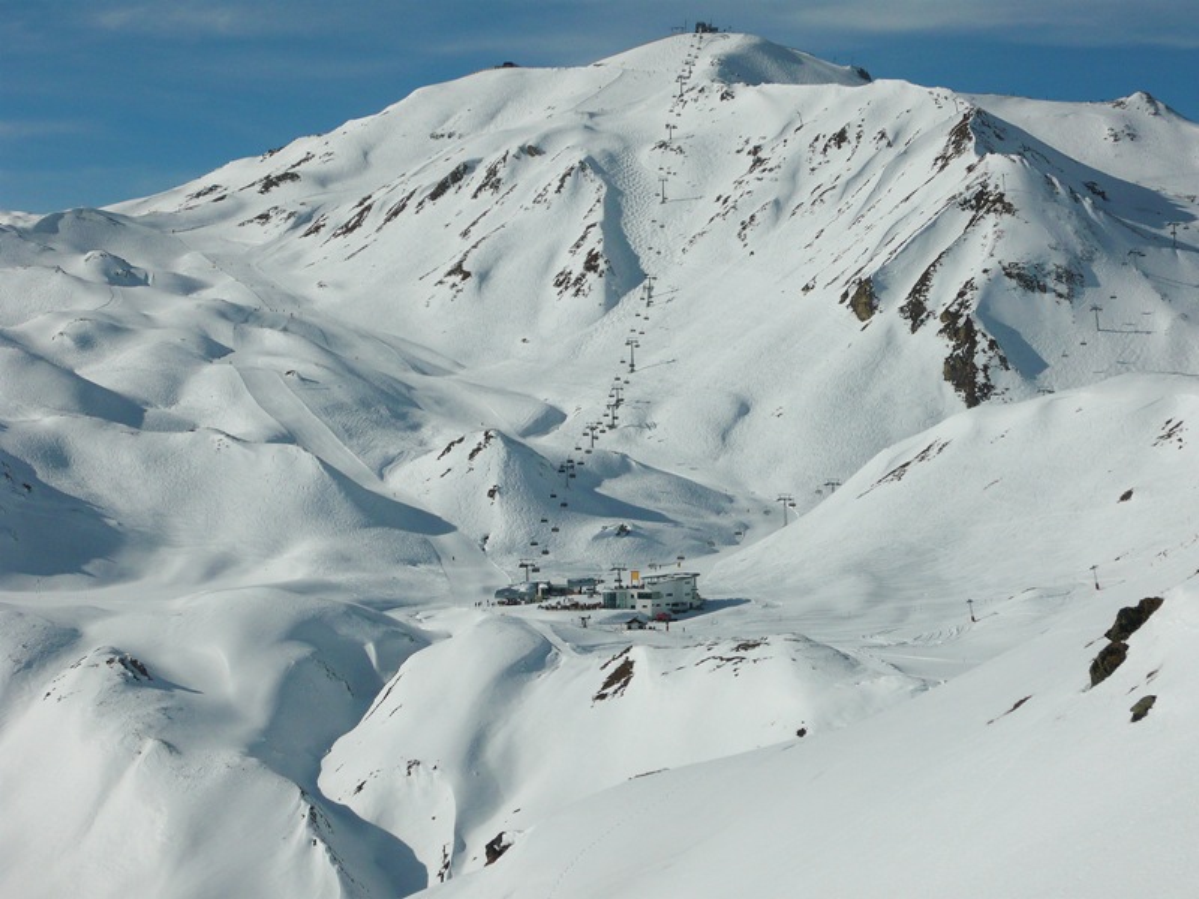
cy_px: 450
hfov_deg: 23.8
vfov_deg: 18.0
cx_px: 600
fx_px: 2840
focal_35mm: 82
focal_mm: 13.6
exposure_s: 1/500
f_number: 13
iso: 100
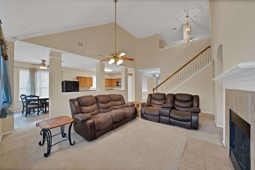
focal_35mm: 12
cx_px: 128
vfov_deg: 90.1
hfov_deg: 112.6
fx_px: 85
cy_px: 85
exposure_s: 1/1.67
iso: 640
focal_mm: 12
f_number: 9
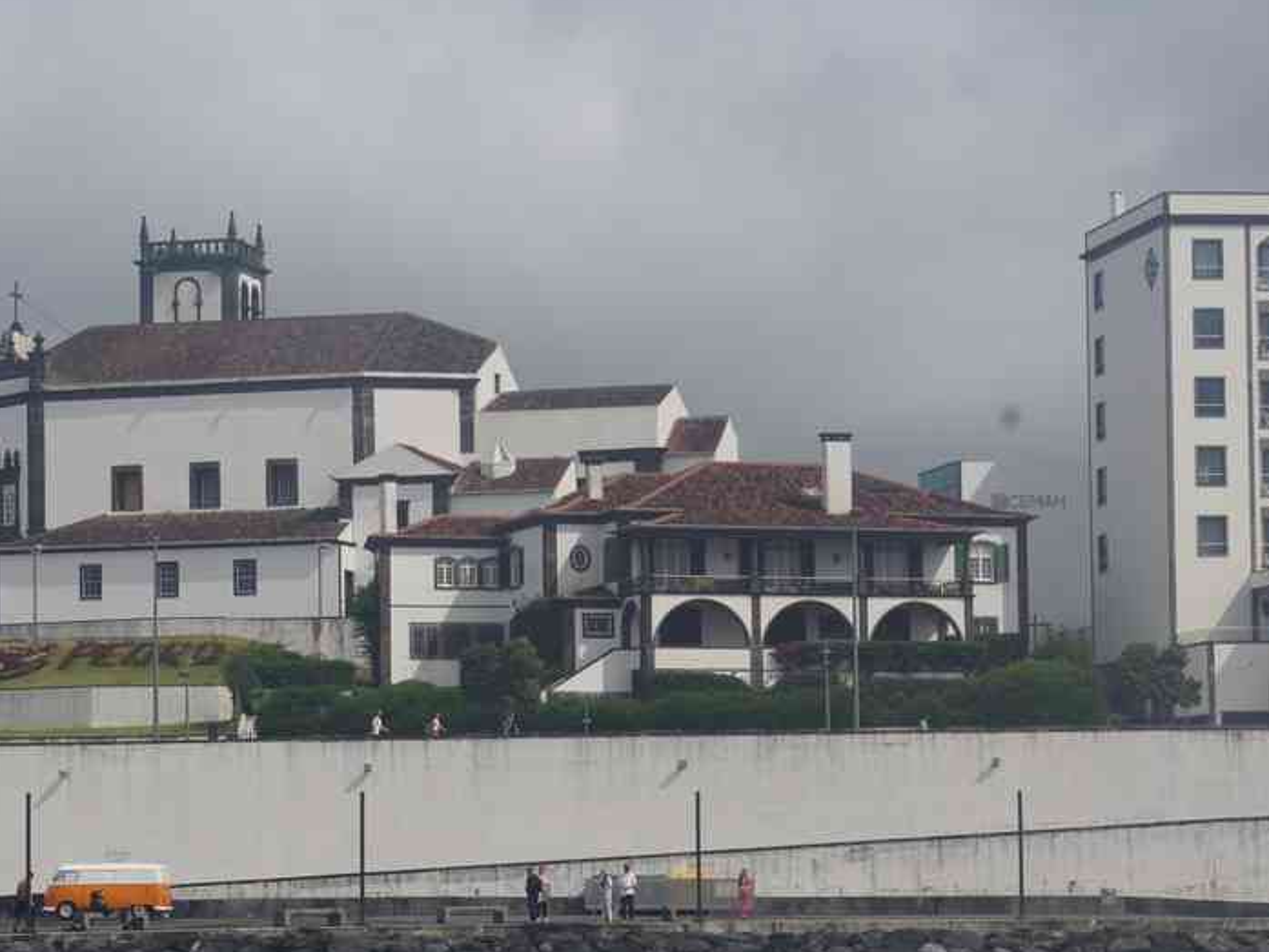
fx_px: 4168
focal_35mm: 114
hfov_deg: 17.3
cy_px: 592
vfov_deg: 13.0
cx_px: 400
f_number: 11
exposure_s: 1/200
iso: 200
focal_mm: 55
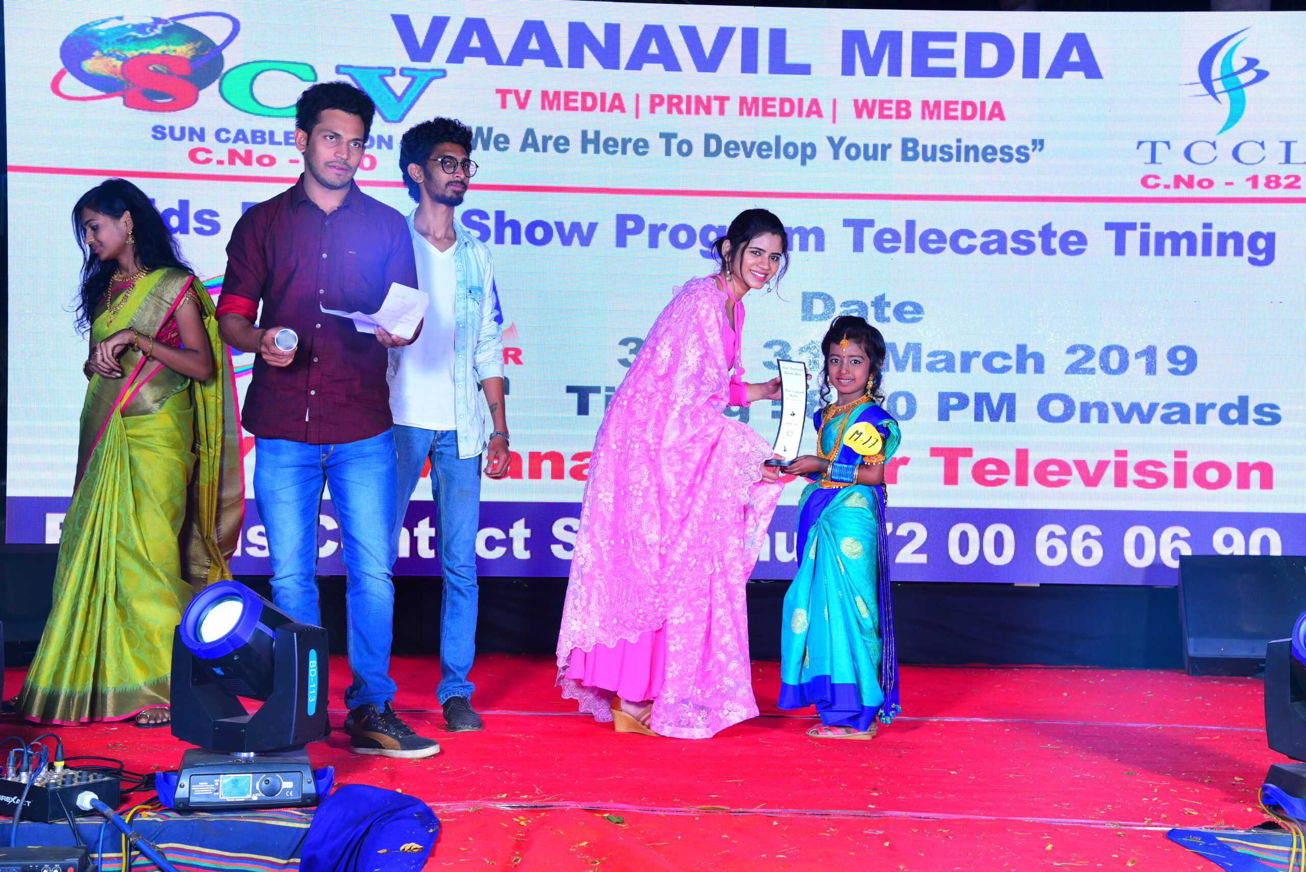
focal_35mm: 58
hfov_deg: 34.5
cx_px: 653
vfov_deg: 23.4
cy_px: 436
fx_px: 2105
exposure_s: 1/125
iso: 640
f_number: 6.3
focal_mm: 58
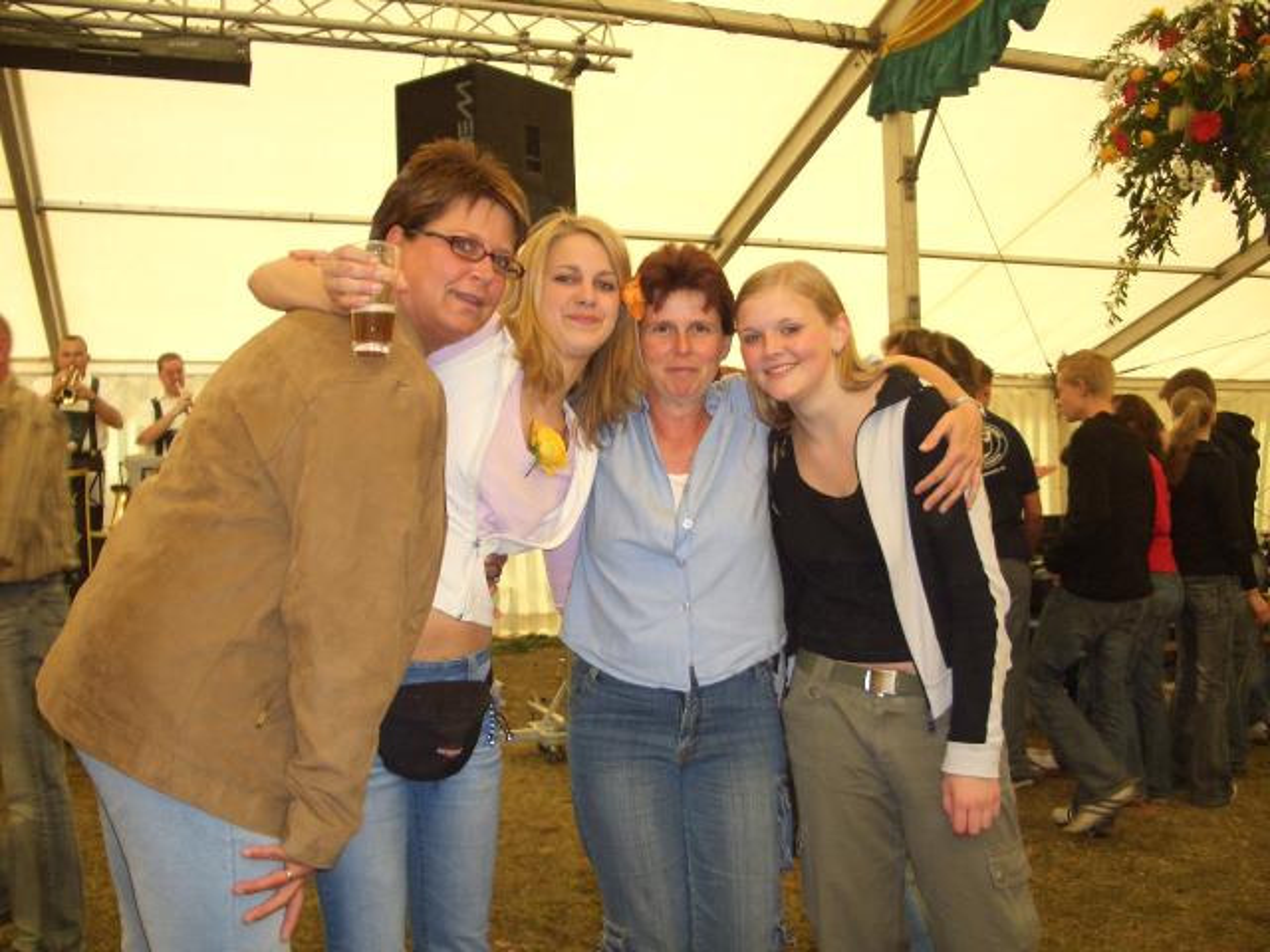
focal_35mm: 35
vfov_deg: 40.7
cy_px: 476
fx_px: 1284
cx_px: 635
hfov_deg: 52.6
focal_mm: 5.8
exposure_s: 1/60
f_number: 2.6
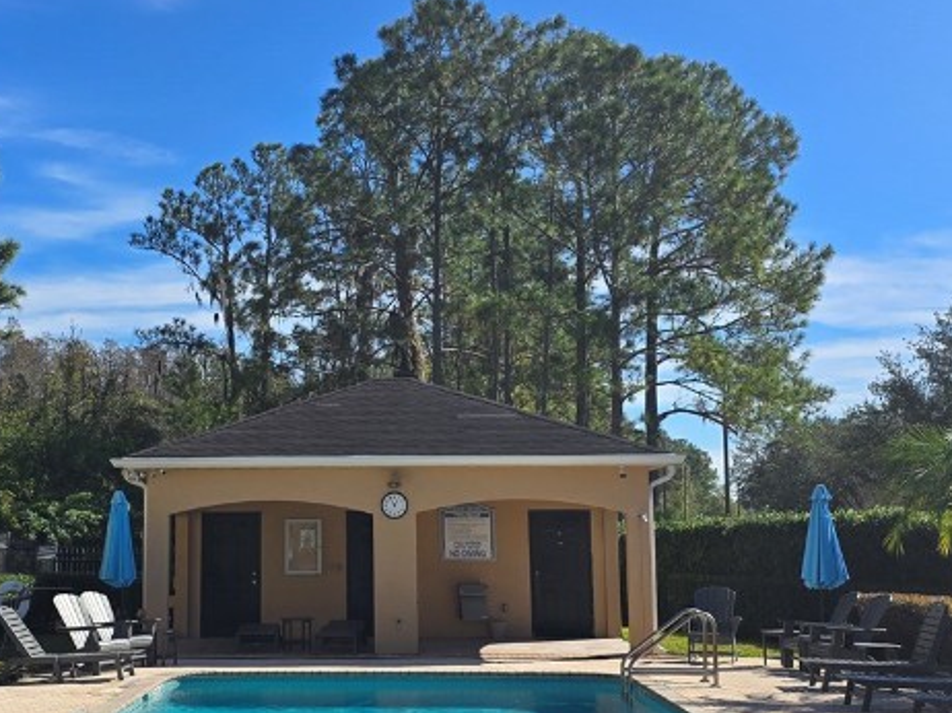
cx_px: 299
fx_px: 1402
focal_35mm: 51
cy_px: 406
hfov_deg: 37.0
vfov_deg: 28.5
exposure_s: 1/973
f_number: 1.7
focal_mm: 6.3
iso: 12
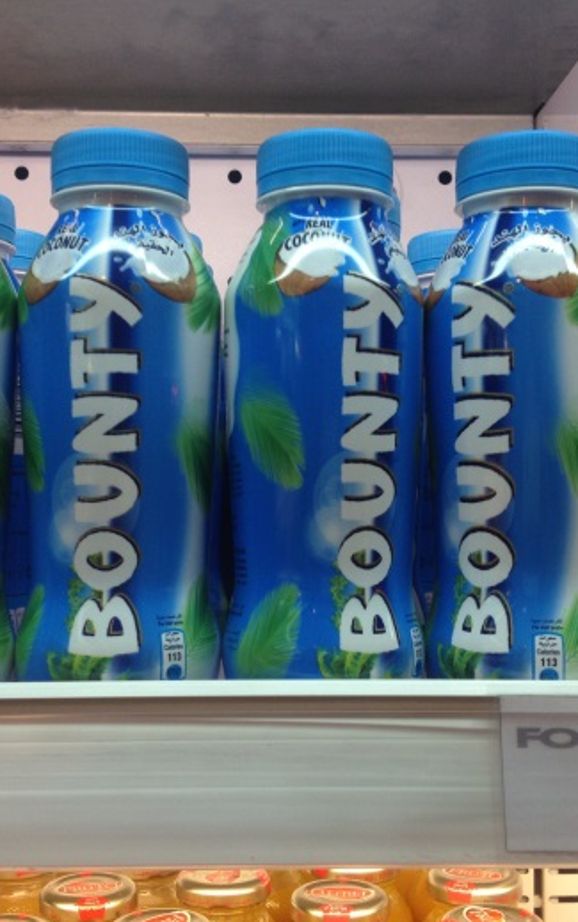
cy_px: 463
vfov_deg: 40.3
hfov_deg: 25.9
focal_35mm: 50
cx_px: 285
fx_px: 1258
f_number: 2.4
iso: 50
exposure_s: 1/40
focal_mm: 4.28
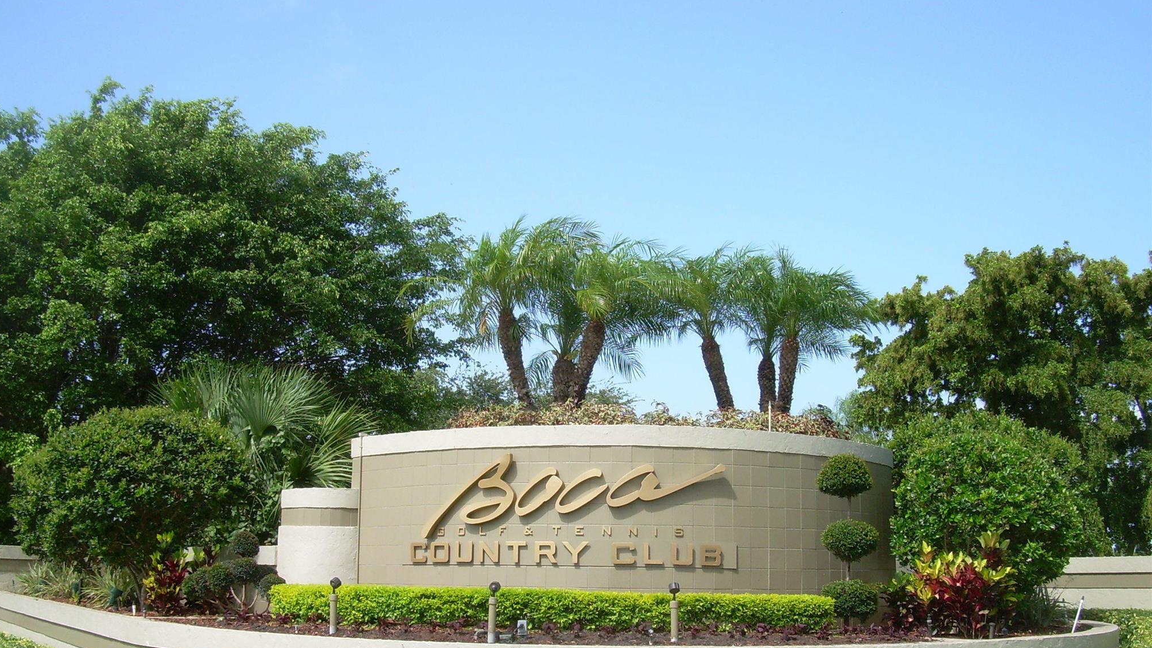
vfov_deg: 28.3
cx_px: 568
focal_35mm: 42
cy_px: 400
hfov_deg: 48.4
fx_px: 1283
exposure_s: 1/273
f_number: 4.6
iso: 50
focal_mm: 6.3
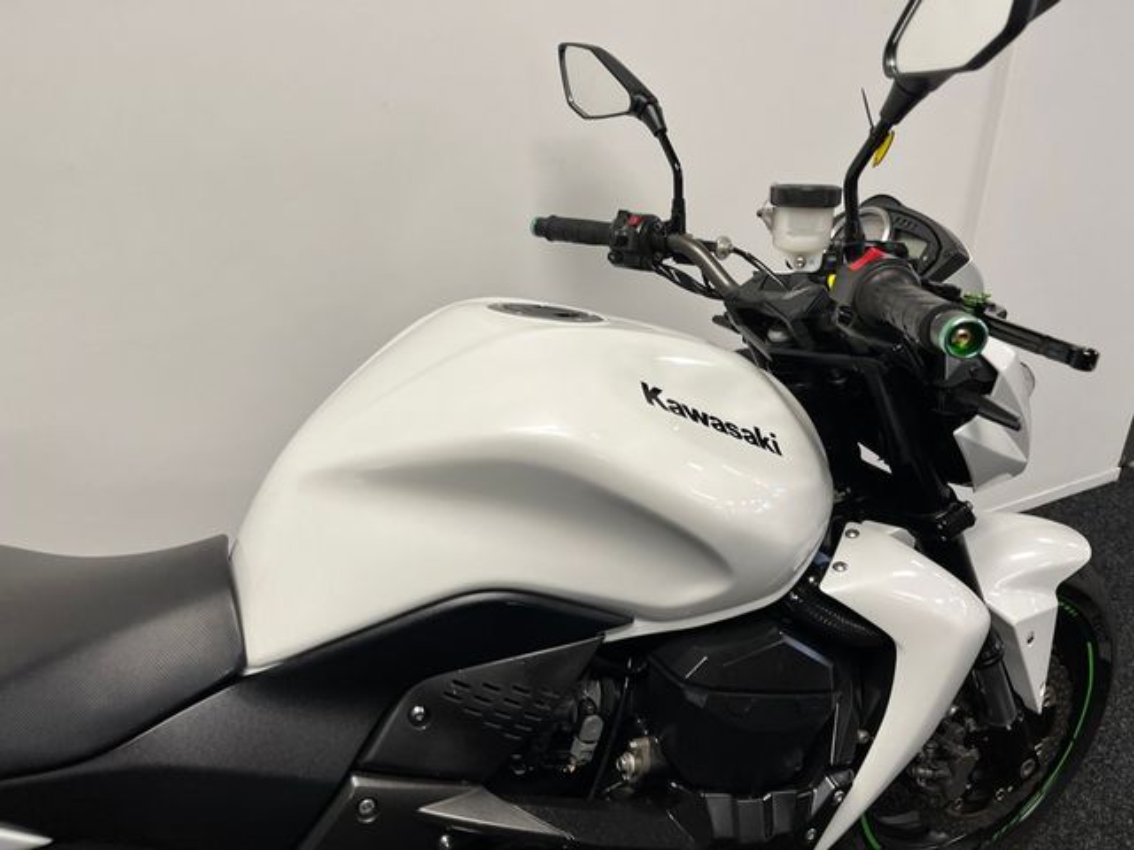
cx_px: 567
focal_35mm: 26
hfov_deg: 67.3
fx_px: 852
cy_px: 425
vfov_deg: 53.1
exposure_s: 1/100
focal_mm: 5.1
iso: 100
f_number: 1.6
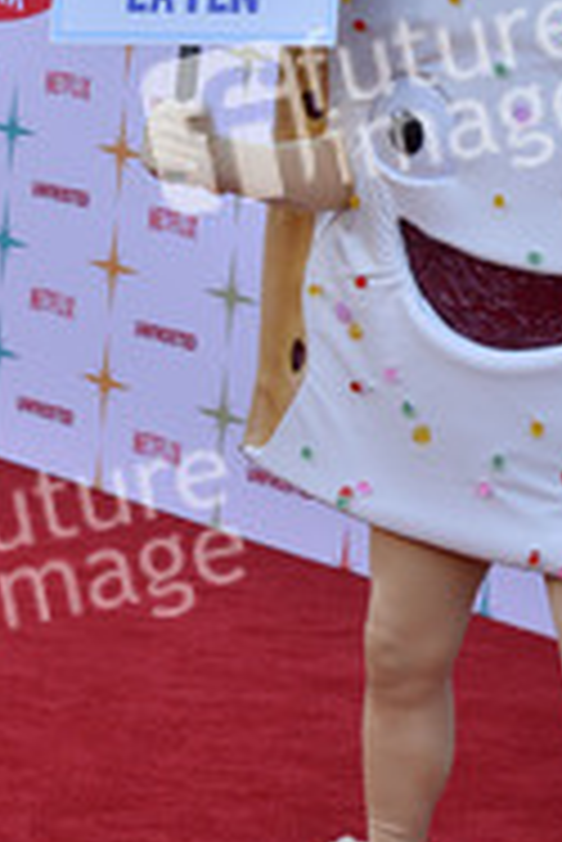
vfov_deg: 12.3
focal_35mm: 167
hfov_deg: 8.2
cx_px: 506
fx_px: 3903
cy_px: 333
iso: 320
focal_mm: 78
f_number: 7.1
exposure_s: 1/250
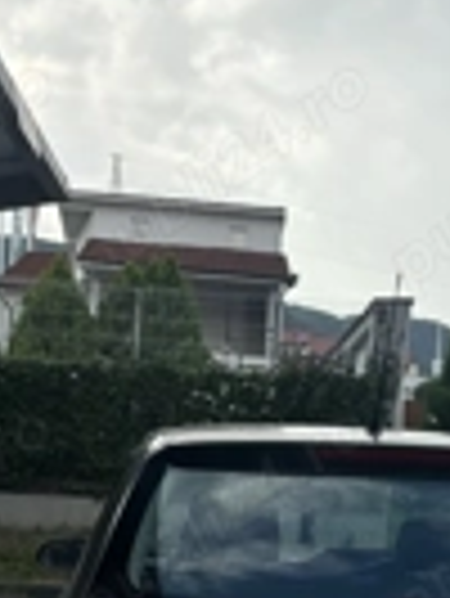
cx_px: 378
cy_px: 594
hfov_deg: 18.7
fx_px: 1350
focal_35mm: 78
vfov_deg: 23.9
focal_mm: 5.96
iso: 50
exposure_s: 1/1949
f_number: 1.6
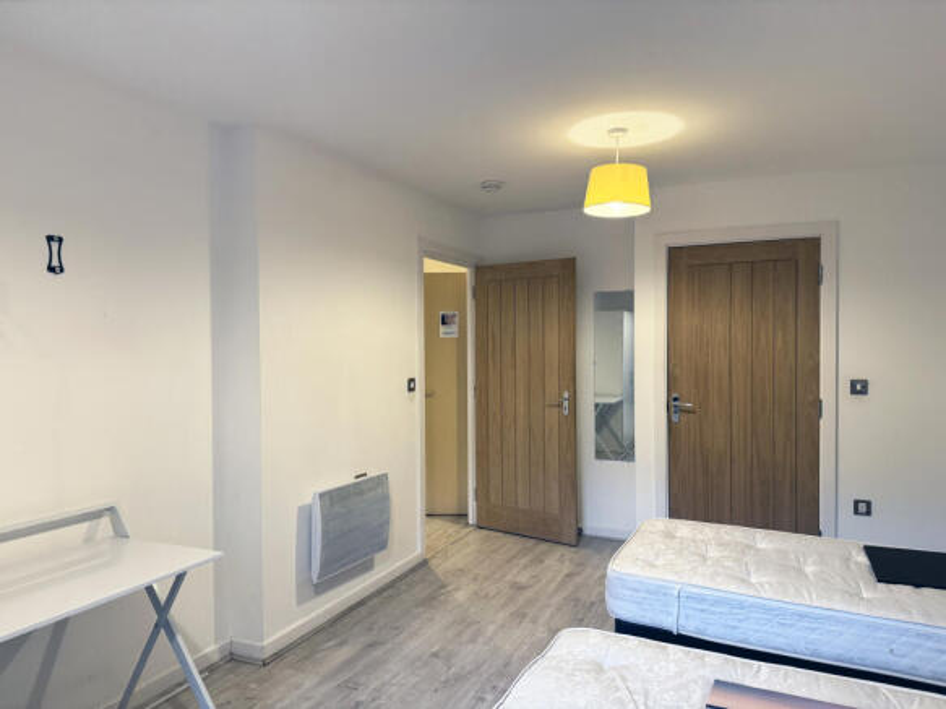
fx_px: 656
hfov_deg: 71.6
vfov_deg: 56.8
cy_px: 354
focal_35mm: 24
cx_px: 473
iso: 250
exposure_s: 1/50
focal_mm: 6.76
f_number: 1.78
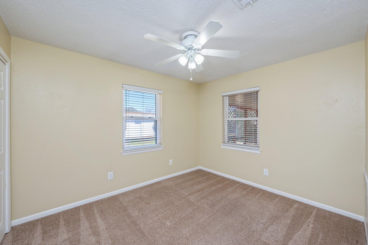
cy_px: 122
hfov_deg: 104.3
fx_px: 143
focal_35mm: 14
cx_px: 184
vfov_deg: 81.1
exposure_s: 1/30
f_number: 9
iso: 250
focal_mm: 14
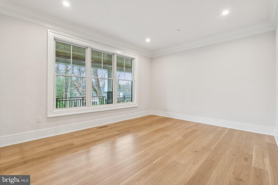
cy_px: 92
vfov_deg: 72.0
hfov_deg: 95.0
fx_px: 127
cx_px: 139
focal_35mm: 16
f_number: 7.1
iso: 200
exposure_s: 1/6
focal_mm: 16.5
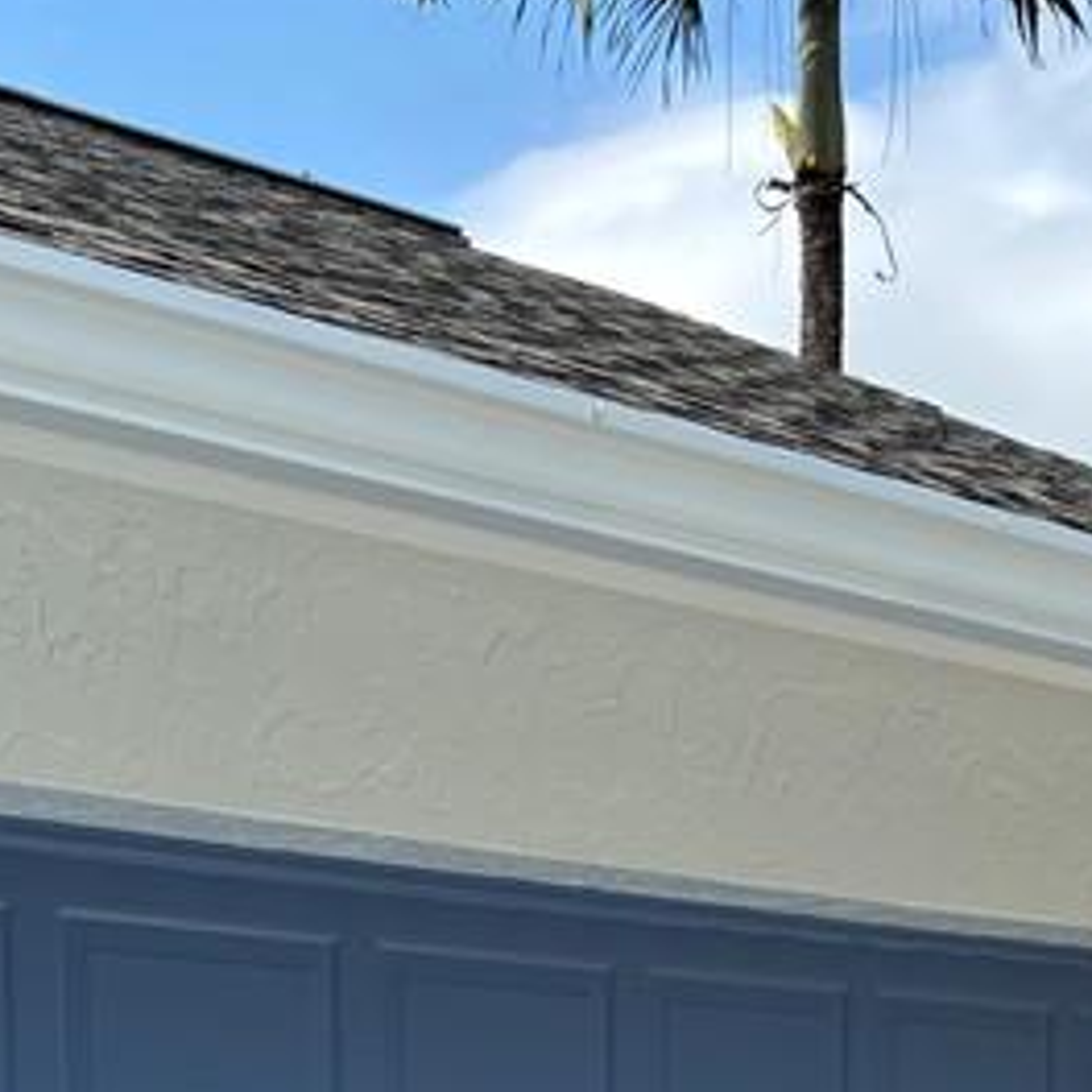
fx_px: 3176
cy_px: 1493
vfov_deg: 18.0
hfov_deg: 19.4
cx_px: 352
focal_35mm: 89
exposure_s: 1/1279
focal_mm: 5.96
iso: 50
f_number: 1.6
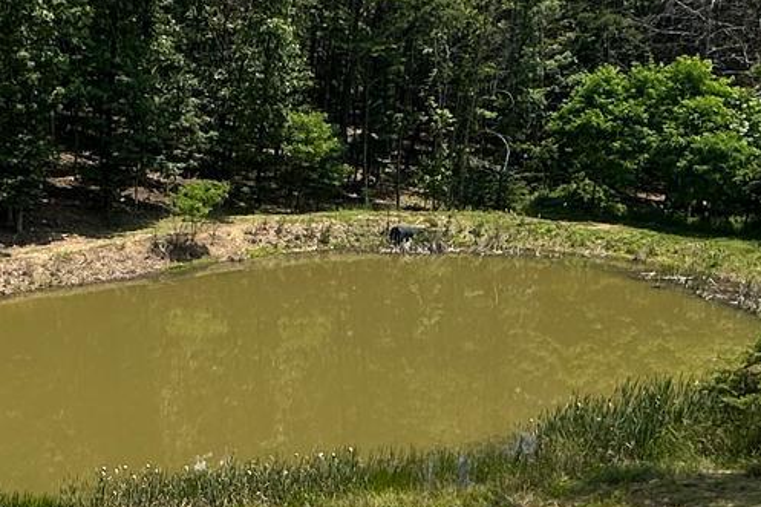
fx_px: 1268
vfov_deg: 22.1
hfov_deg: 31.7
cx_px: 61
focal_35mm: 60
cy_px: 455
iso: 50
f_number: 2.2
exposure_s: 1/1247
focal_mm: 2.22
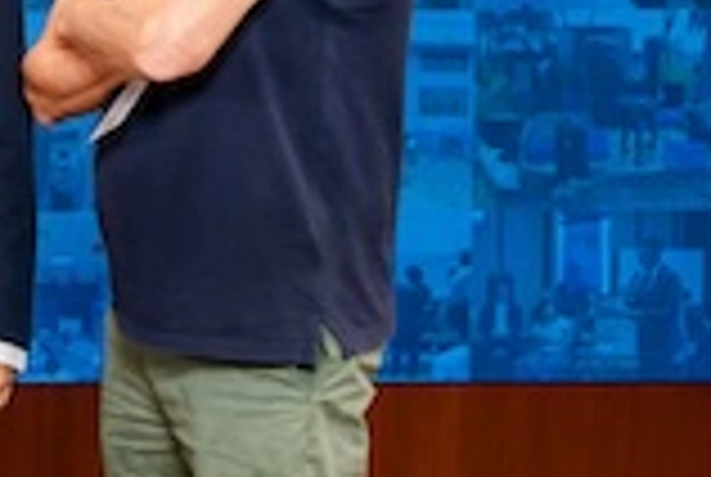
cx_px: -450
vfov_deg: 13.1
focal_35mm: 105
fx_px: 2078
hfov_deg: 17.0
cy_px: 173
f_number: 3.5
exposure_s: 1/250
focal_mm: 26
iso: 1000
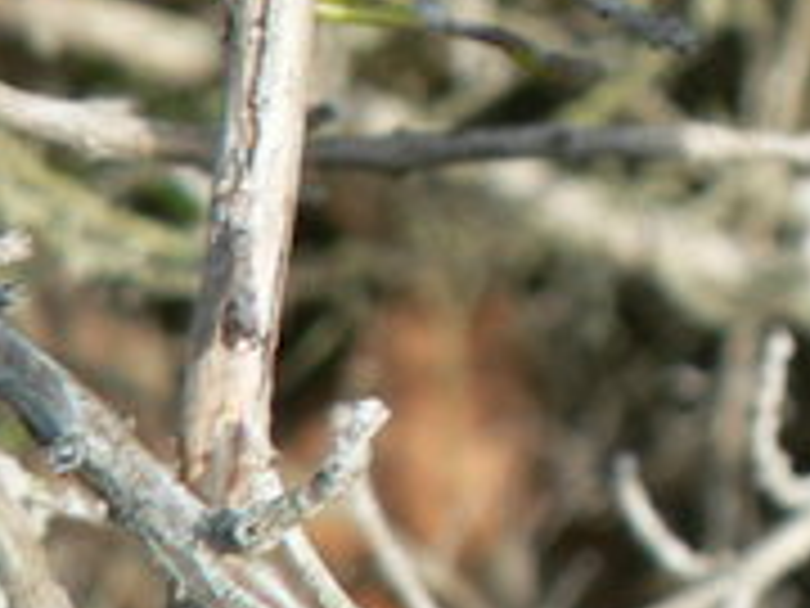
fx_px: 2995
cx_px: 1364
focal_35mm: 128
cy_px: -356
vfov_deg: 11.1
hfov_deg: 14.0
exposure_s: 1/100
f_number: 4
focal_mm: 6
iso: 80
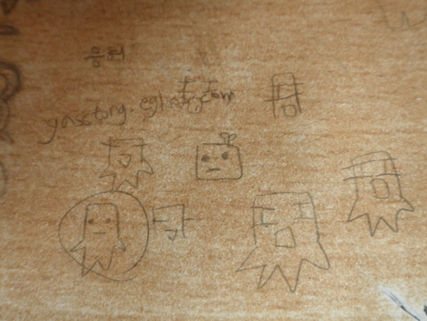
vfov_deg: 28.1
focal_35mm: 52
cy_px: 160
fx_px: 642
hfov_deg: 36.8
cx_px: 214
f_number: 4.3
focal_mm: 9.1
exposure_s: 1/15
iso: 200
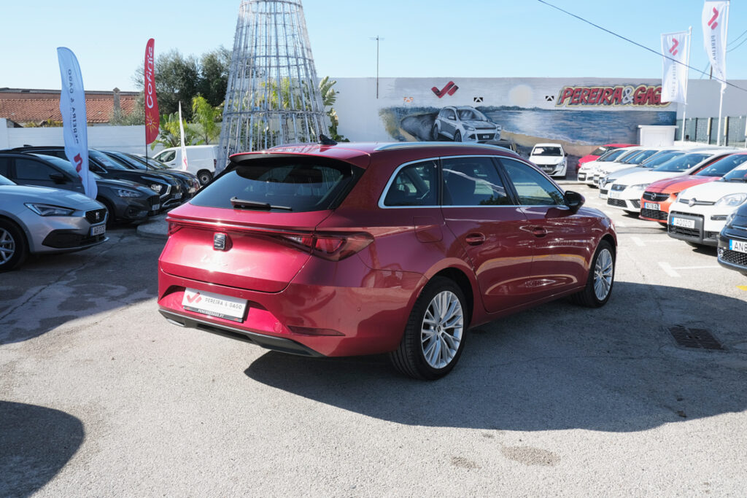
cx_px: 374
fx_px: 664
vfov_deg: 41.1
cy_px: 249
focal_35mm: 32
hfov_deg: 58.7
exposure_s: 1/160
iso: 160
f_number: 9
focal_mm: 21.5
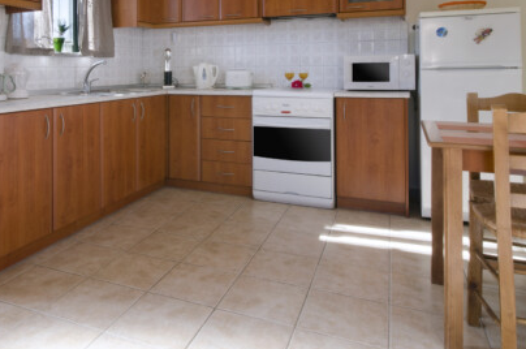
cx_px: 195
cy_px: 69
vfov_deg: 44.0
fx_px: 408
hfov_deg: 64.5
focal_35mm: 28
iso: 200
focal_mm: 10
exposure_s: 1/6
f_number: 16
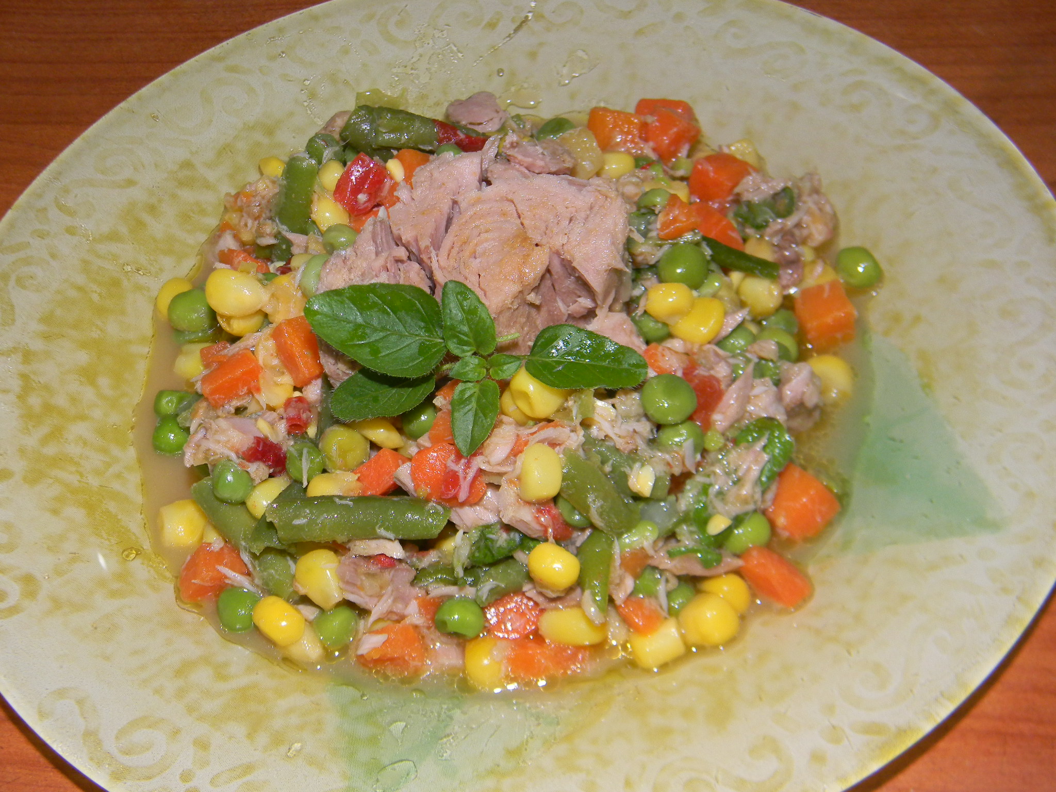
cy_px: 396
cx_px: 528
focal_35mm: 47
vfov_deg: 30.9
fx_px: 1434
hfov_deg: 40.4
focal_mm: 8.6
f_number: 3.9
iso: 200
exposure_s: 1/30
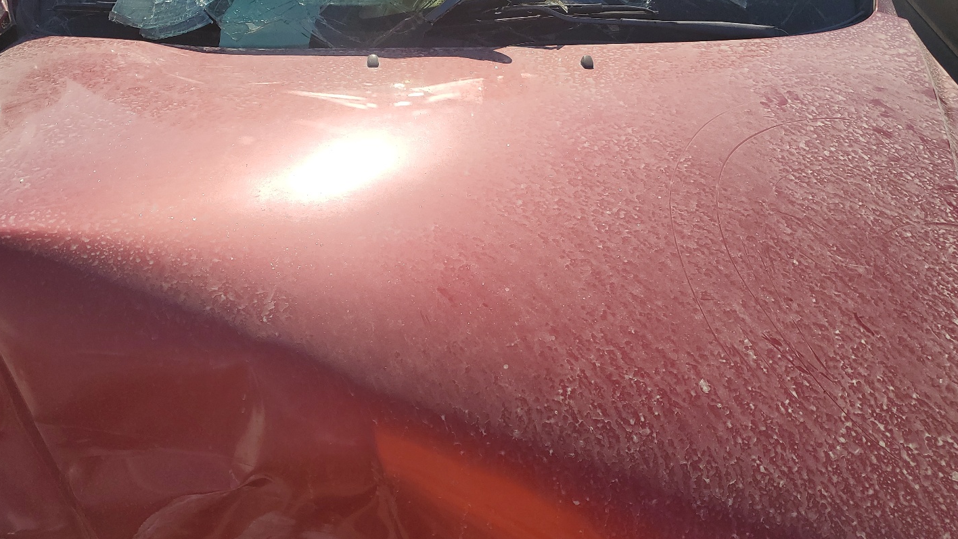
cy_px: 317
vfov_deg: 36.6
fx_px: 813
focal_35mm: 32
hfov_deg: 61.0
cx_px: 480
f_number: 1.5
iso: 50
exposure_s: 1/5000
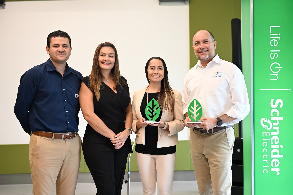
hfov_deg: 39.6
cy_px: 98
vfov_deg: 27.0
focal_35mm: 50
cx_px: 146
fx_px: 407
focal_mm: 50
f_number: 2.8
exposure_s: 1/200
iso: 800
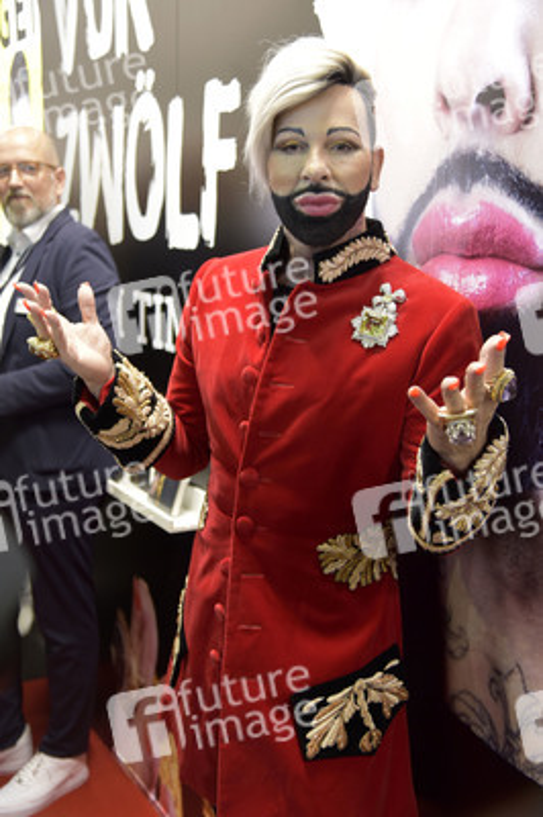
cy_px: 408
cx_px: 272
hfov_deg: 30.5
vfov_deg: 44.5
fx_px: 997
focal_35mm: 44
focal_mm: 44
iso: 1250
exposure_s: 1/60
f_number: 4
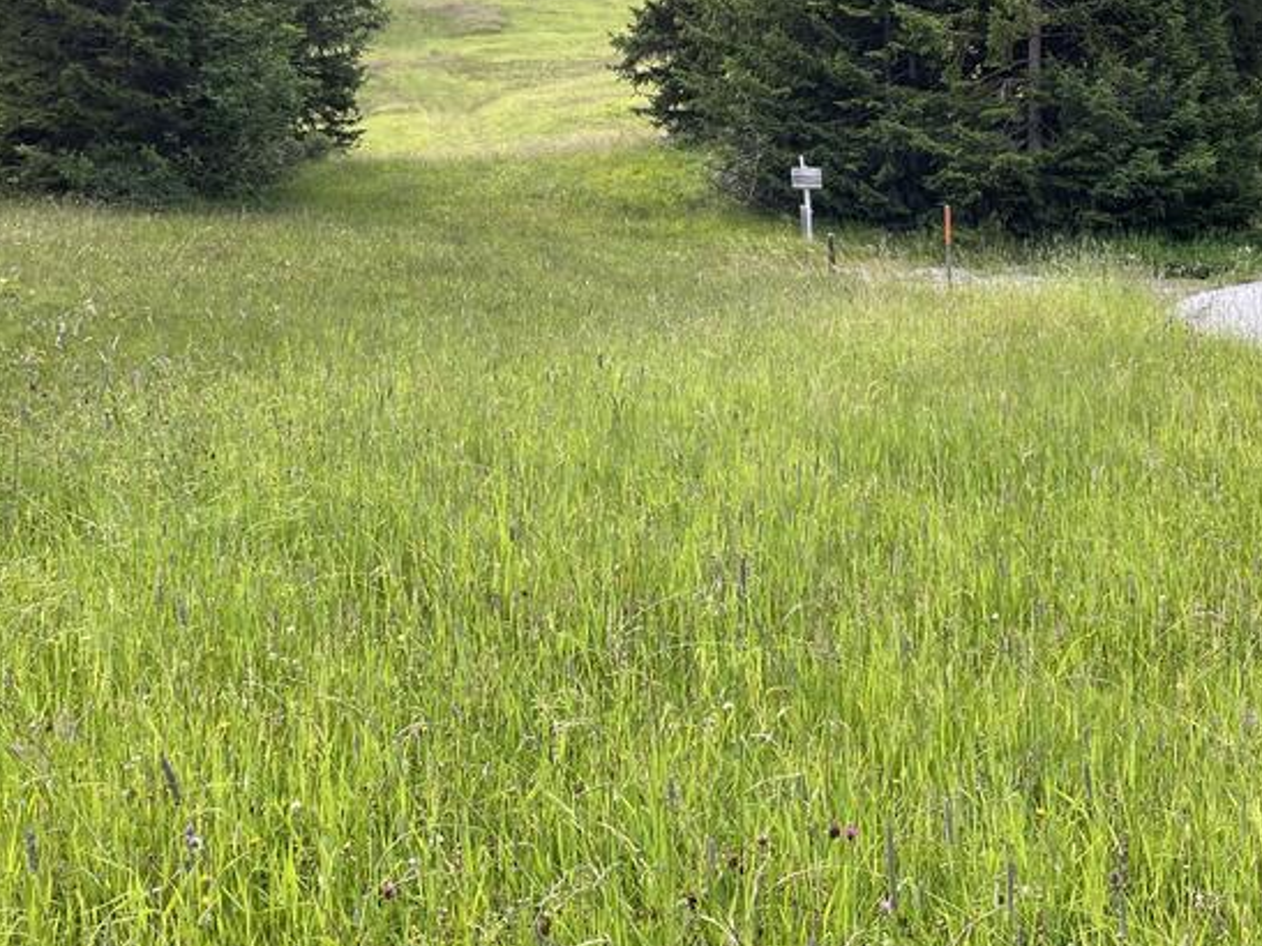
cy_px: 287
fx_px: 1786
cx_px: 729
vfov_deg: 29.4
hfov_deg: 38.8
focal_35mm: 49
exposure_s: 1/248
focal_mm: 4.2
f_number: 1.6
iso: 32
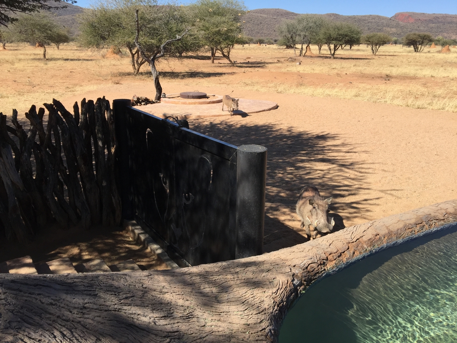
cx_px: 228
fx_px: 383
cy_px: 172
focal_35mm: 29
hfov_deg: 61.7
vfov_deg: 48.2
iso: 32
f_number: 2.2
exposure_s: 1/1464
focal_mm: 4.15
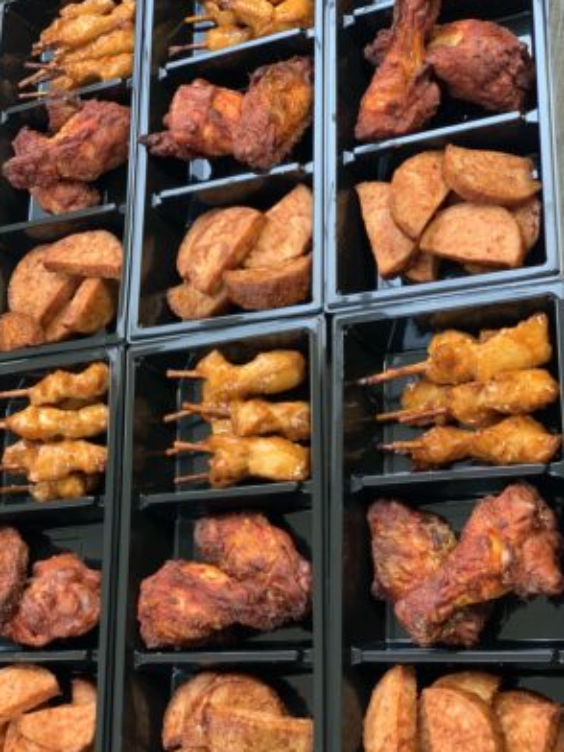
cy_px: 374
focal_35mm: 53
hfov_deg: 27.5
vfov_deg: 36.2
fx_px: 1151
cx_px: 284
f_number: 2.4
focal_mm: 6
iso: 320
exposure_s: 1/60
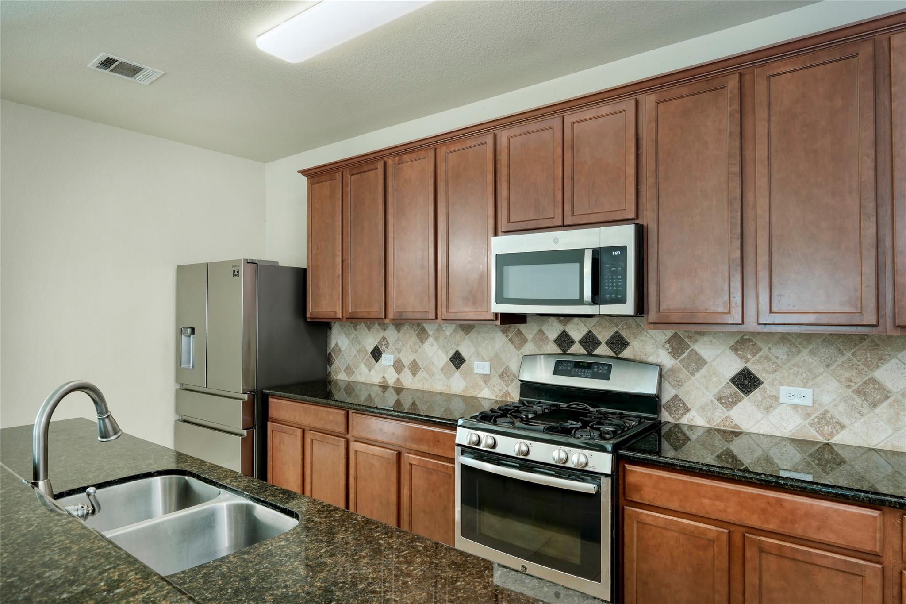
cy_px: 302
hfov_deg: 81.2
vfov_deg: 59.5
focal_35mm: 21
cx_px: 453
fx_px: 528
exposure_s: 1/2.5
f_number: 8
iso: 320
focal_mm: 13.8
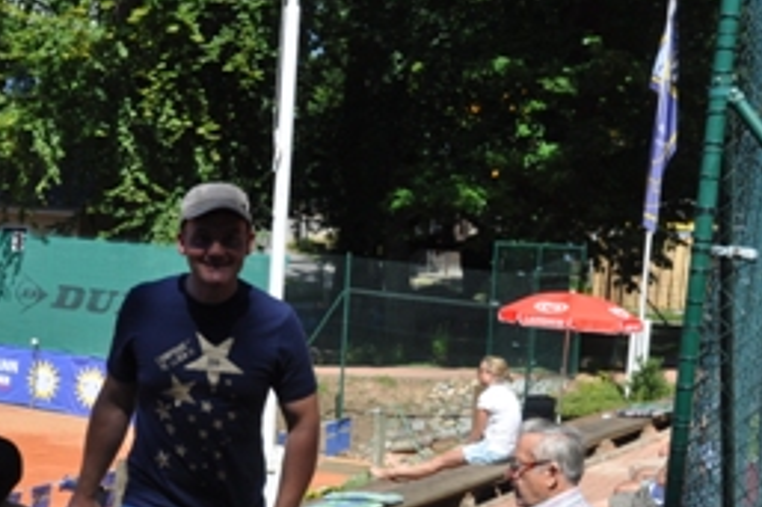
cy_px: 353
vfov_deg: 19.9
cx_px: 213
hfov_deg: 29.3
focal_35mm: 68
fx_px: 1438
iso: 400
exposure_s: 1/1600
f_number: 6.3
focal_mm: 26
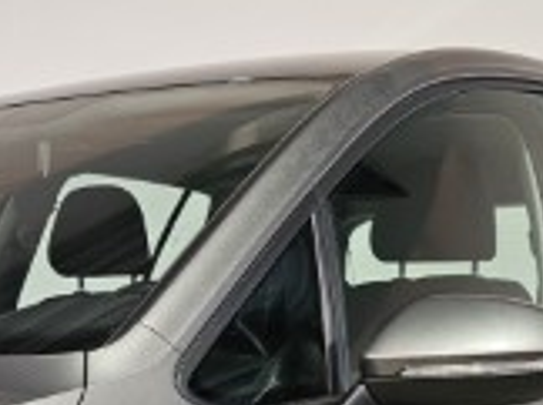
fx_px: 1425
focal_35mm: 91
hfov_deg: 20.1
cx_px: -121
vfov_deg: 14.4
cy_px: 706
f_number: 1.7
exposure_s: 1/100
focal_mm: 6.3
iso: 100
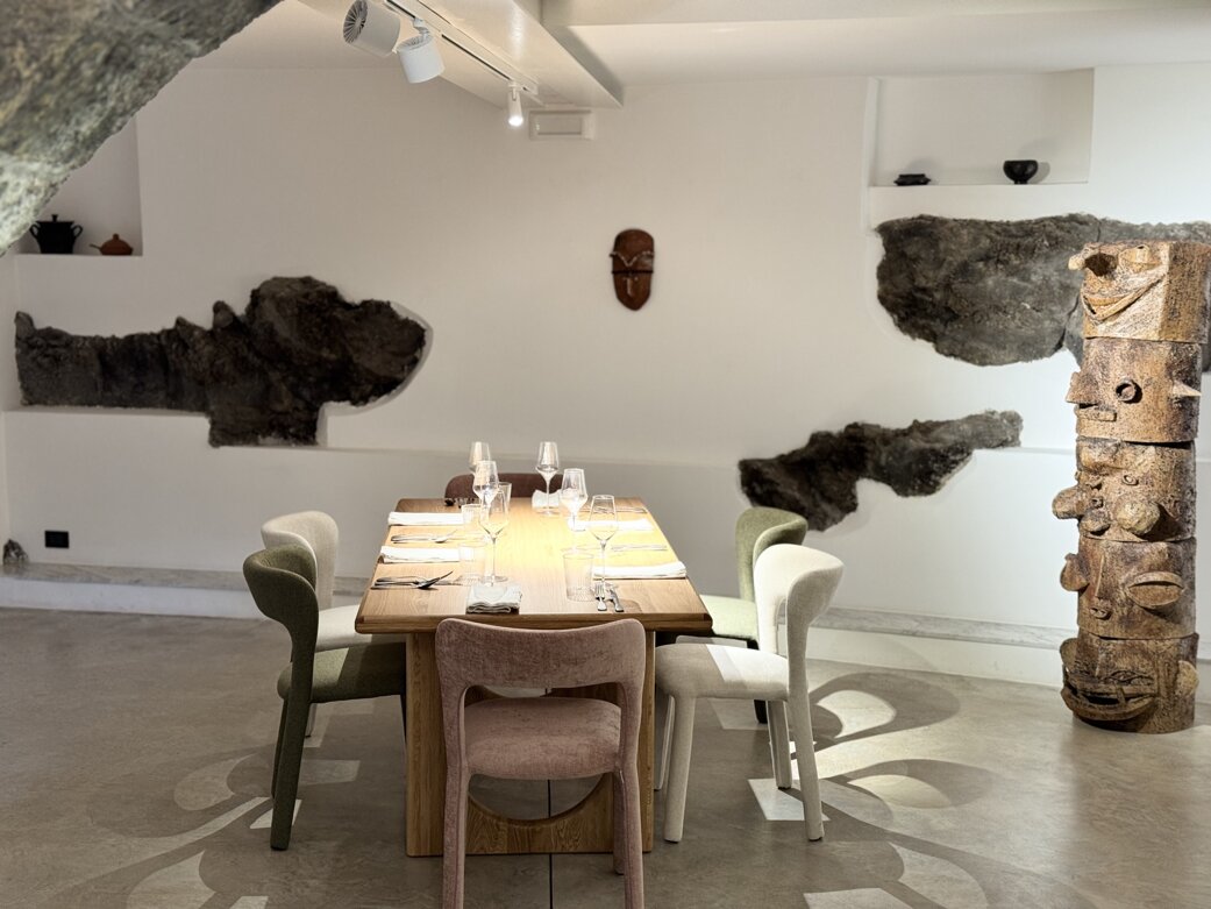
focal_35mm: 48
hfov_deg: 39.7
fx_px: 1679
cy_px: 454
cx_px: 606
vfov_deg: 30.3
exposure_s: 1/54
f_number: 1.78
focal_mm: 6.76
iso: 100
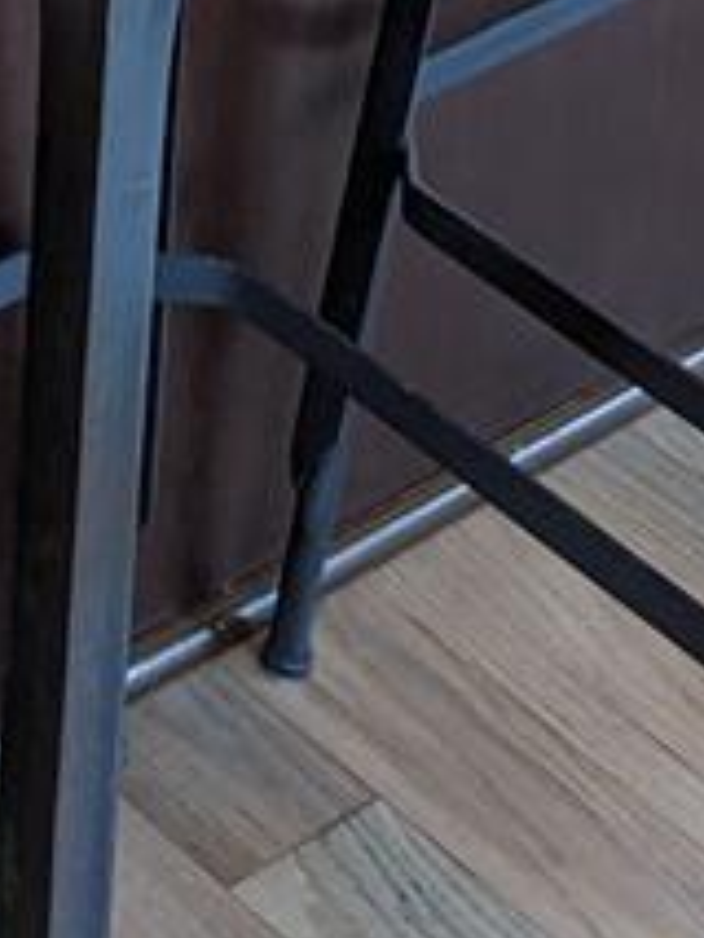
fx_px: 4686
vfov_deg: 10.3
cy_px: -1061
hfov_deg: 8.5
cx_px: -185
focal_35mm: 173
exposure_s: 1/60
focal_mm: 6.81
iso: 177
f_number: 1.85
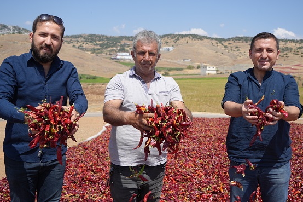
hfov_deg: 49.6
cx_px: 156
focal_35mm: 39
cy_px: 96
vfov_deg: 34.2
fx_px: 328
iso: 100
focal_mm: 36
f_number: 5
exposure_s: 1/800
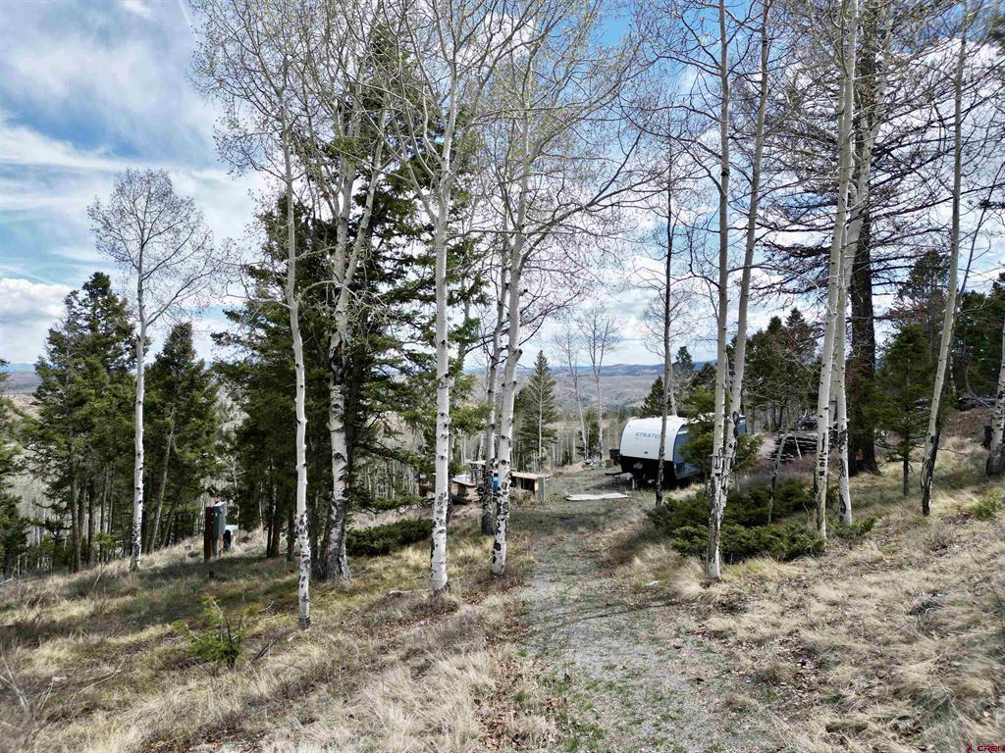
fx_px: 697
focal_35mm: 24
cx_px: 502
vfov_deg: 56.8
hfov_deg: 71.6
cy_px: 376
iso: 200
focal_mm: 6.72
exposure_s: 1/2500
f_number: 1.7
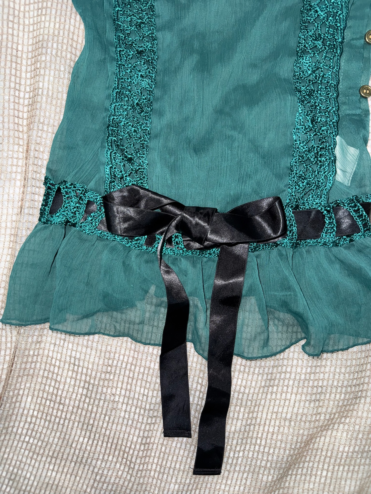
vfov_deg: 71.6
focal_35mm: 24
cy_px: 247
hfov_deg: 56.8
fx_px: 343
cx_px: 186
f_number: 1.78
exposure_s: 1/44
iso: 64
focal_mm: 6.76
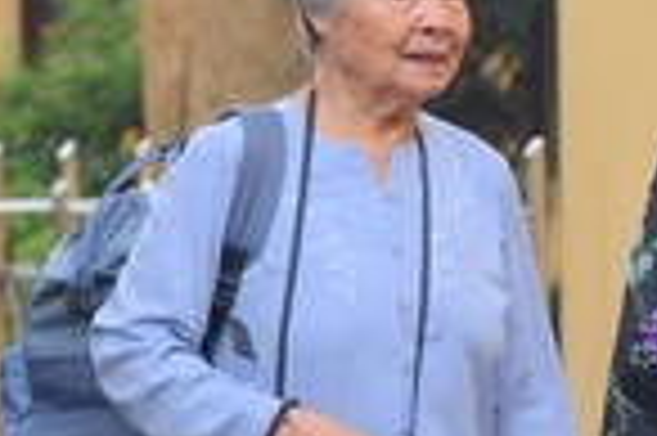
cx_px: 774
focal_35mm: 378
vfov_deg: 3.6
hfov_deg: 5.4
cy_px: 128
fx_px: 6891
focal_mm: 85
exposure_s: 1/125
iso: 200
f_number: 4
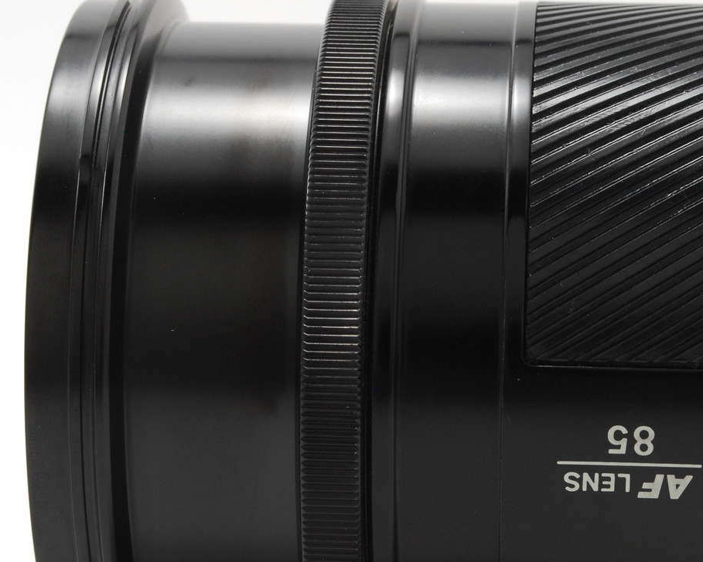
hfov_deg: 14.9
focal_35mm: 129
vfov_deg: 11.9
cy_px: 362
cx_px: 456
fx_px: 2684
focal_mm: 52
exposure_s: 1/125
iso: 400
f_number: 14
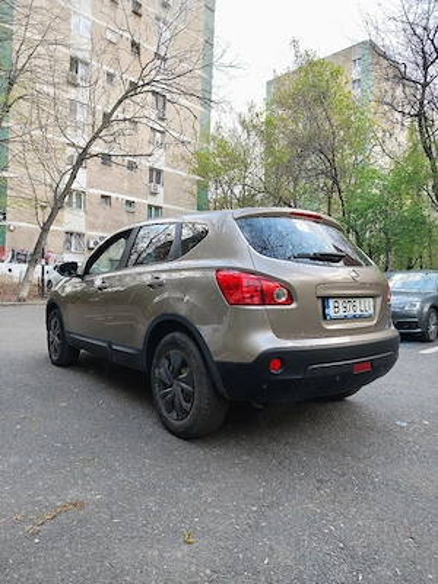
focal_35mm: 23
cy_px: 292
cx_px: 219
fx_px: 388
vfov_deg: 73.9
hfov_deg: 58.9
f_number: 1.6
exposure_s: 1/154
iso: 400
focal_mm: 6.57
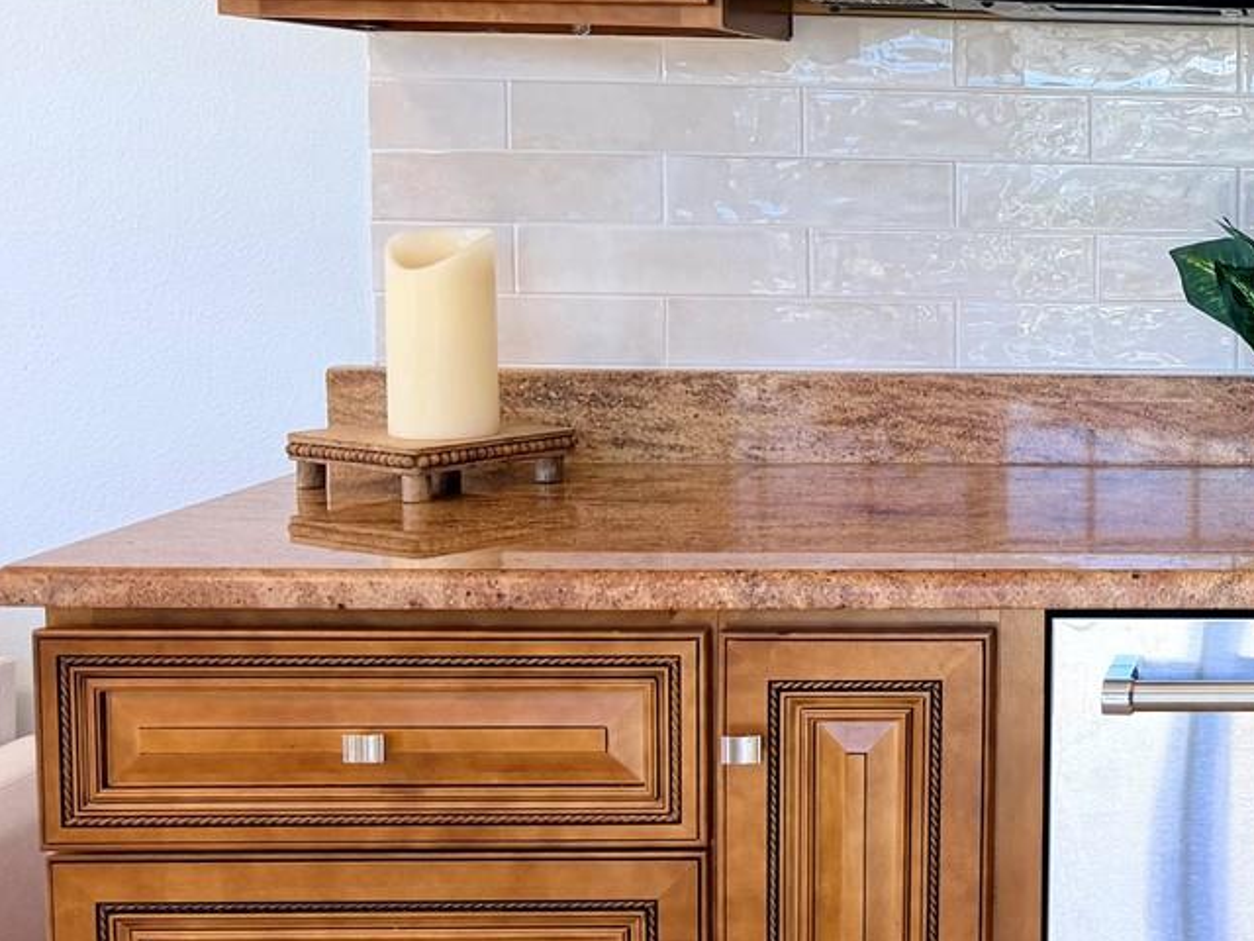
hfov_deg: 28.4
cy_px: 337
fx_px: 2174
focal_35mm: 60
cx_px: 1470
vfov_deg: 24.3
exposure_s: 1/60
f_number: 1.78
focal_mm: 6.76
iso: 125
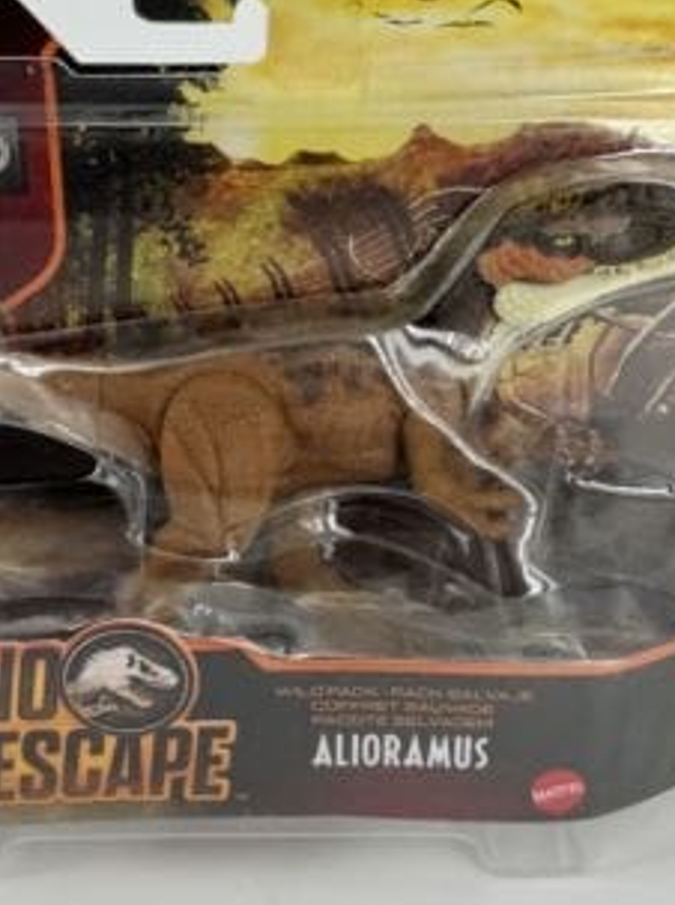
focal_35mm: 53
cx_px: 314
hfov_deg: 27.4
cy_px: 348
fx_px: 1383
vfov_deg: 36.1
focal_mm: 6.76
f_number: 1.78
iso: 80
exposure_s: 1/1366
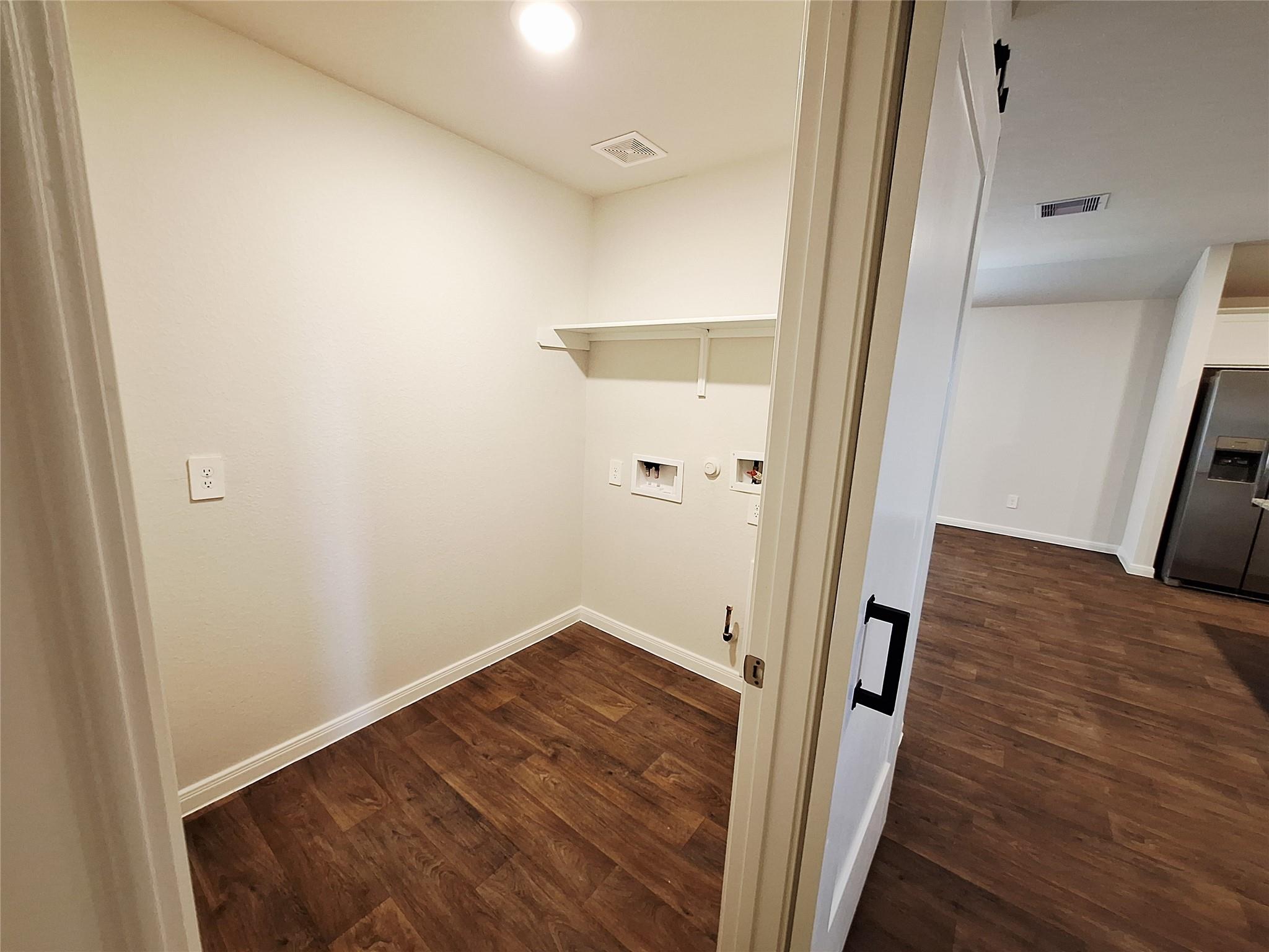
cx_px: 634
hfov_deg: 106.2
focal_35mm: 13
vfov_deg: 89.9
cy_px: 476
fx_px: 477
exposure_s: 1/30
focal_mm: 1.74
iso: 200
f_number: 2.2
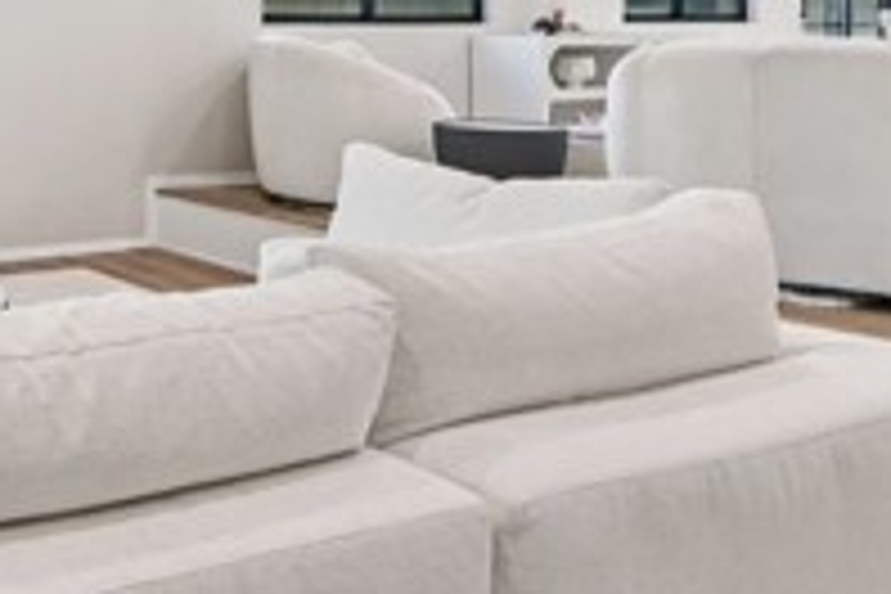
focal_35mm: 42
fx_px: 1039
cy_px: 47
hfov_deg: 36.5
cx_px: -162
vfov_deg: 30.3
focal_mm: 13
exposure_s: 1/13
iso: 250
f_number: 8
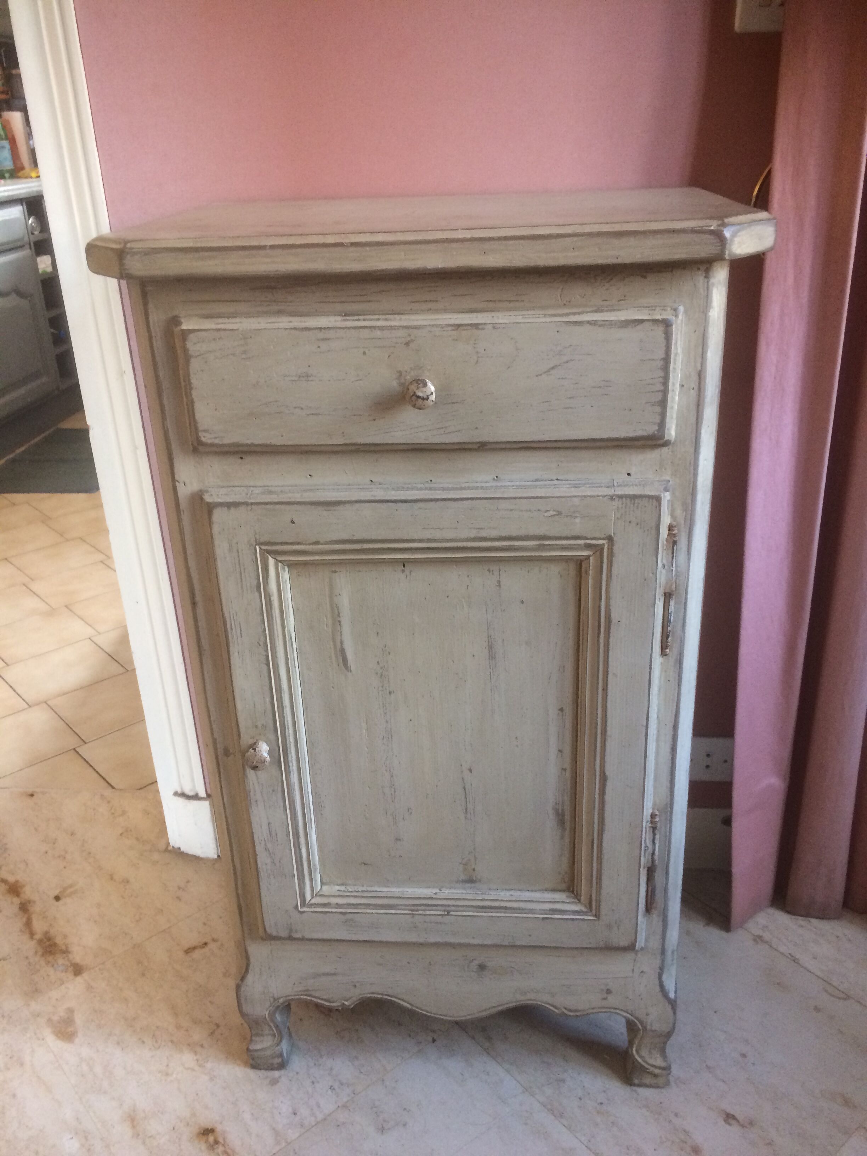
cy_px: 578
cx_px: 434
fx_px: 968
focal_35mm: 29
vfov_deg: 61.7
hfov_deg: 48.2
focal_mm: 4.15
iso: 250
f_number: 2.2
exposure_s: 1/33
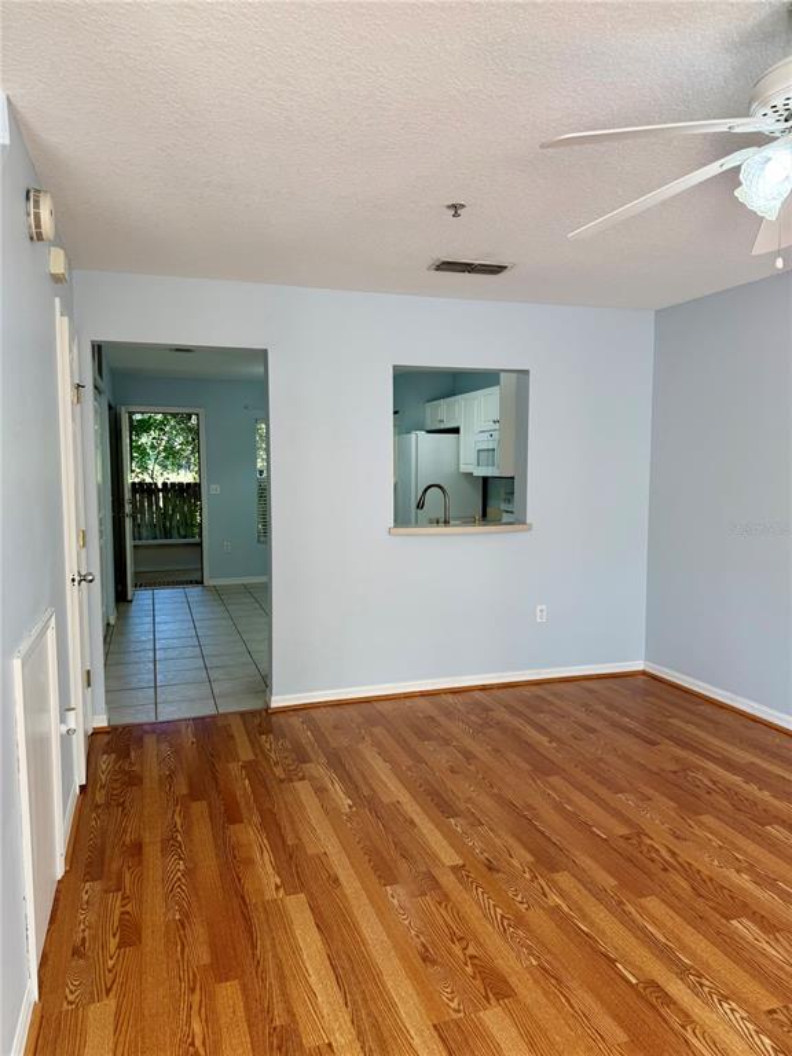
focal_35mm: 24
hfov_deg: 56.8
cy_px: 528
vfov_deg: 71.6
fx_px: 732
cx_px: 396
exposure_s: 1/120
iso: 64
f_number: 1.78
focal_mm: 6.76
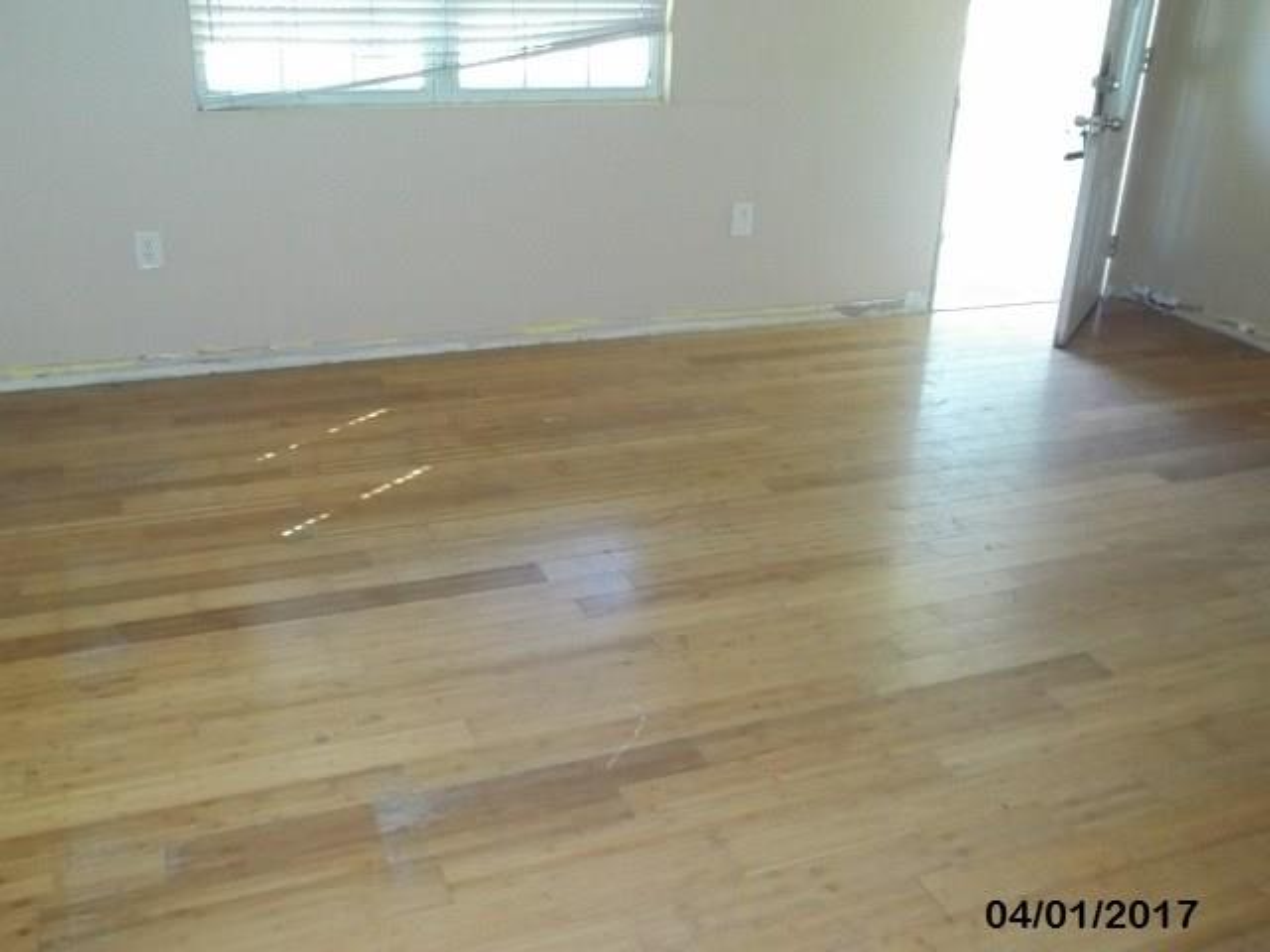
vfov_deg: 42.9
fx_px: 1211
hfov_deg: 55.4
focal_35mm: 33
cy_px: 476
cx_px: 635
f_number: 3.3
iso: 320
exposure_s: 1/40
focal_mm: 5.9
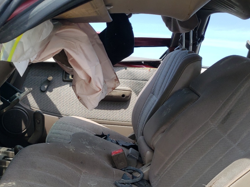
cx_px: 119
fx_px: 332
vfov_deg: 30.8
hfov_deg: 41.2
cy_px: 148
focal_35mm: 46
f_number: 1.5
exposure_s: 1/1111
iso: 50
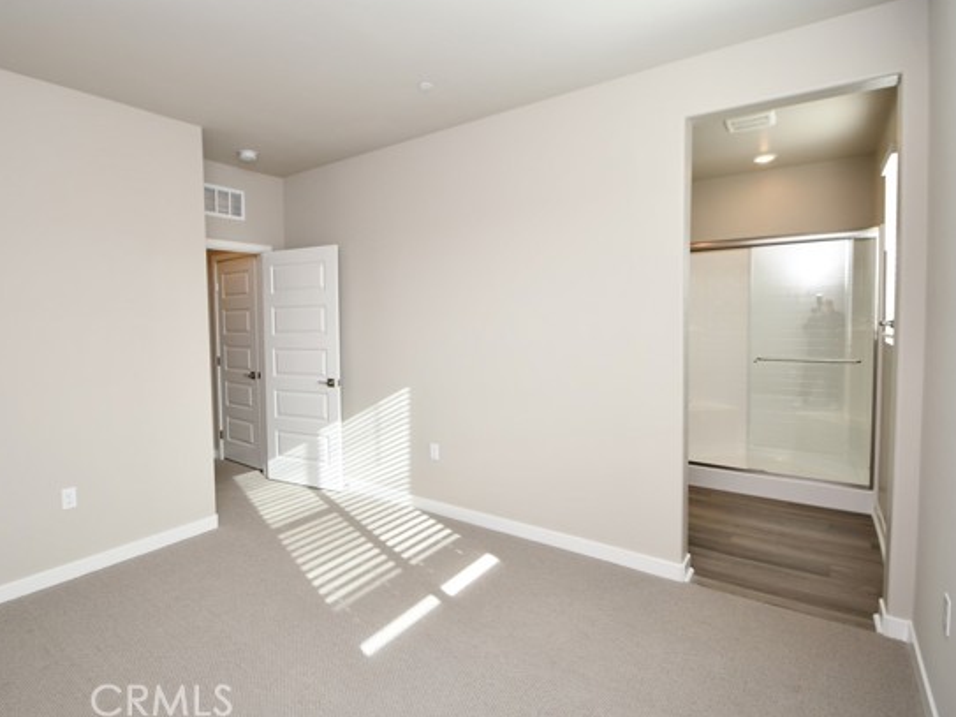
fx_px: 469
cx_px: 430
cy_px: 350
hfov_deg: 90.7
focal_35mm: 17
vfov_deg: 74.7
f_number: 5
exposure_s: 1/100
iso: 200
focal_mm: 10
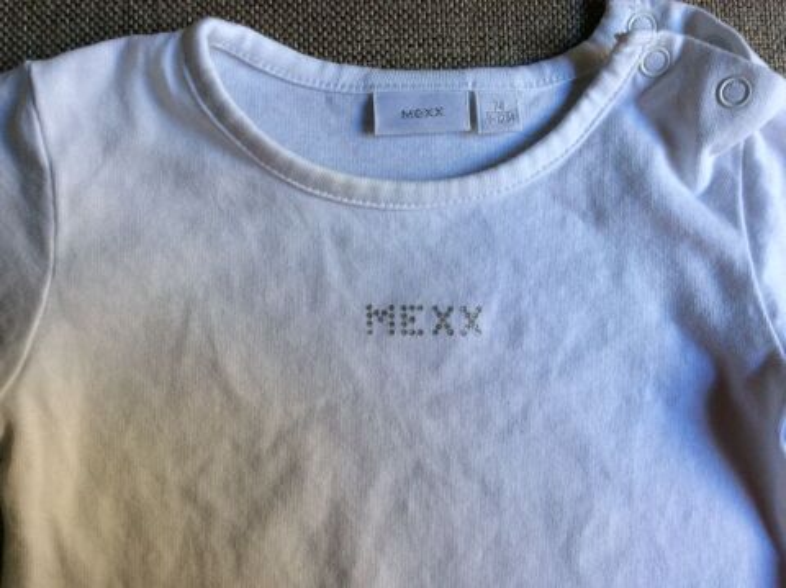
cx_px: 393
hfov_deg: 56.9
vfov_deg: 44.1
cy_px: 294
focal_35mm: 32
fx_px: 726
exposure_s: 1/33
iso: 40
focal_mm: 3.3
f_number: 2.4
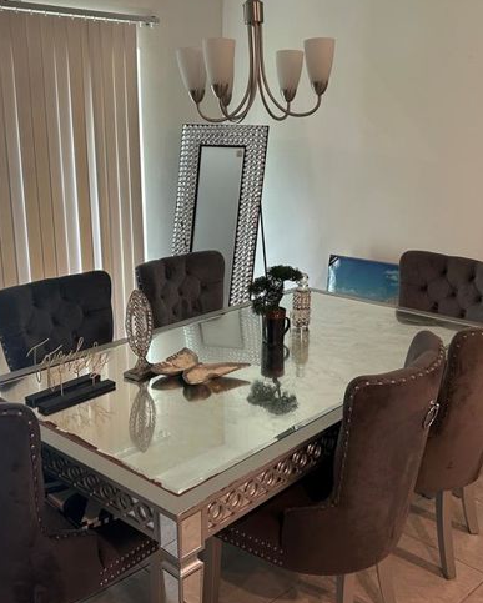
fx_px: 661
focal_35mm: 37
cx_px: 229
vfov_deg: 49.1
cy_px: 297
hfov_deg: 40.2
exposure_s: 1/60
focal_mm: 5.7
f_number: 1.5
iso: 100
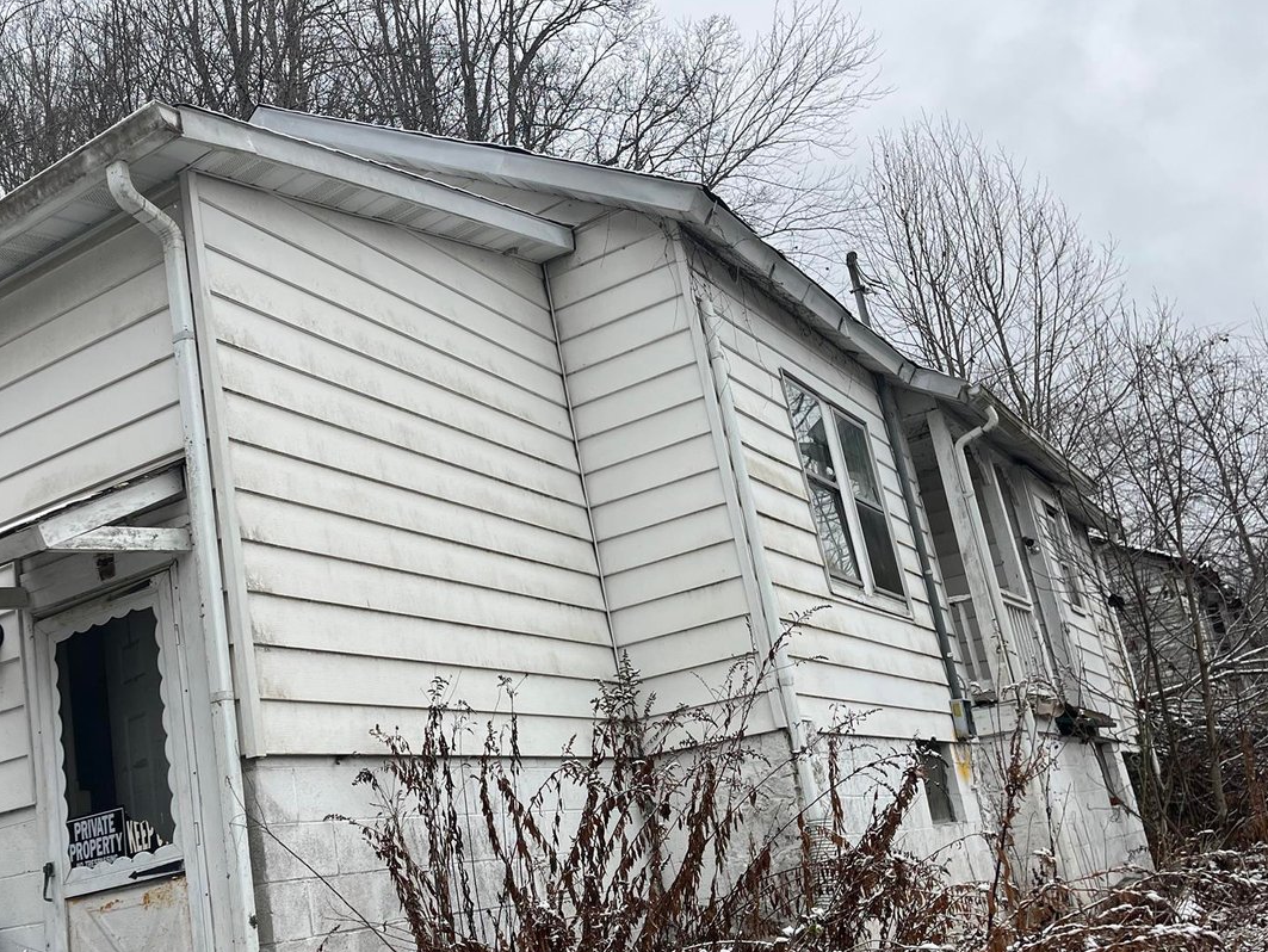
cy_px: 554
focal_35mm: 37
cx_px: 441
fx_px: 1356
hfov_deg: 49.4
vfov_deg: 38.6
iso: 50
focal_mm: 5.1
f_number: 1.6
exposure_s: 1/782
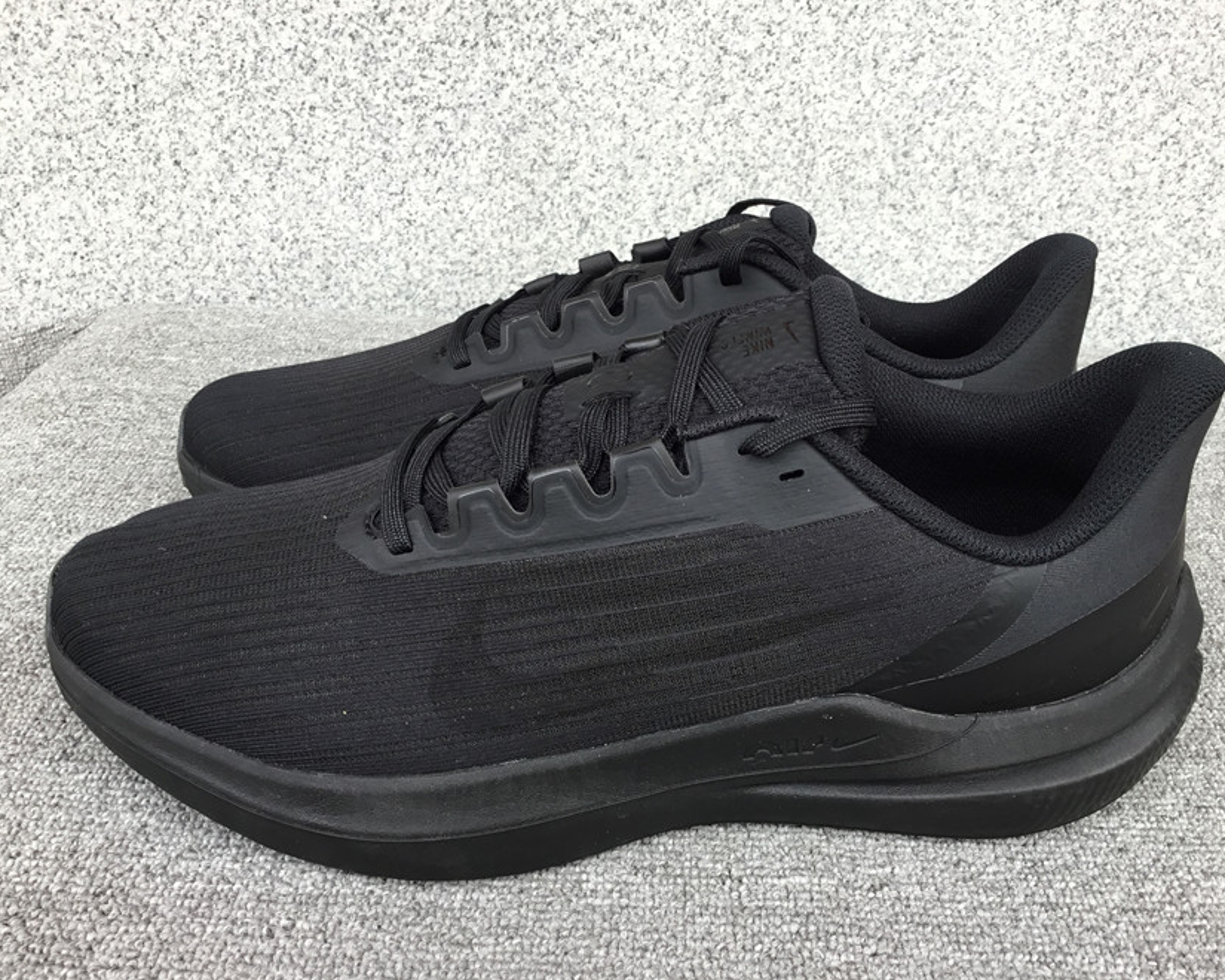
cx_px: 653
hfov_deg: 54.2
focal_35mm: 33
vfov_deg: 44.5
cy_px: 491
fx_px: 1196
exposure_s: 1/100
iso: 25
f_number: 2.4
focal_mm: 3.3
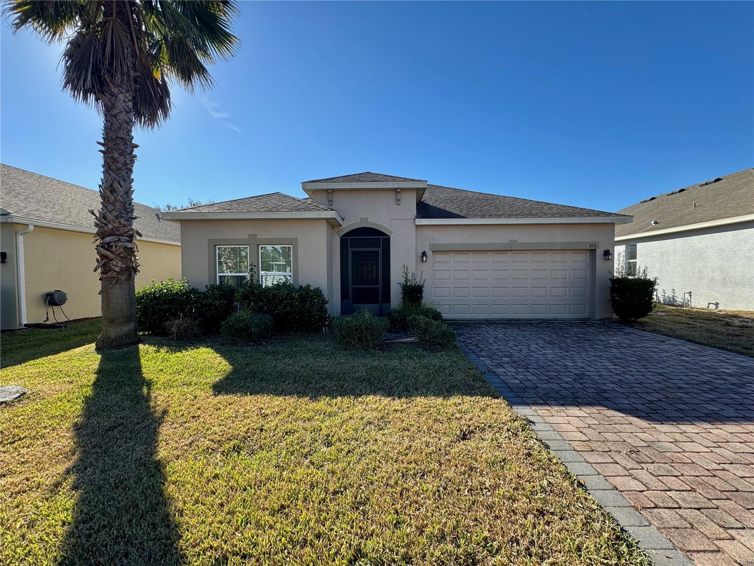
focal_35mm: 14
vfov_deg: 85.7
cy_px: 283
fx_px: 305
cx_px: 377
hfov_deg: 102.1
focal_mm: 2.22
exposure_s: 1/388
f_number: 2.2
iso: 40
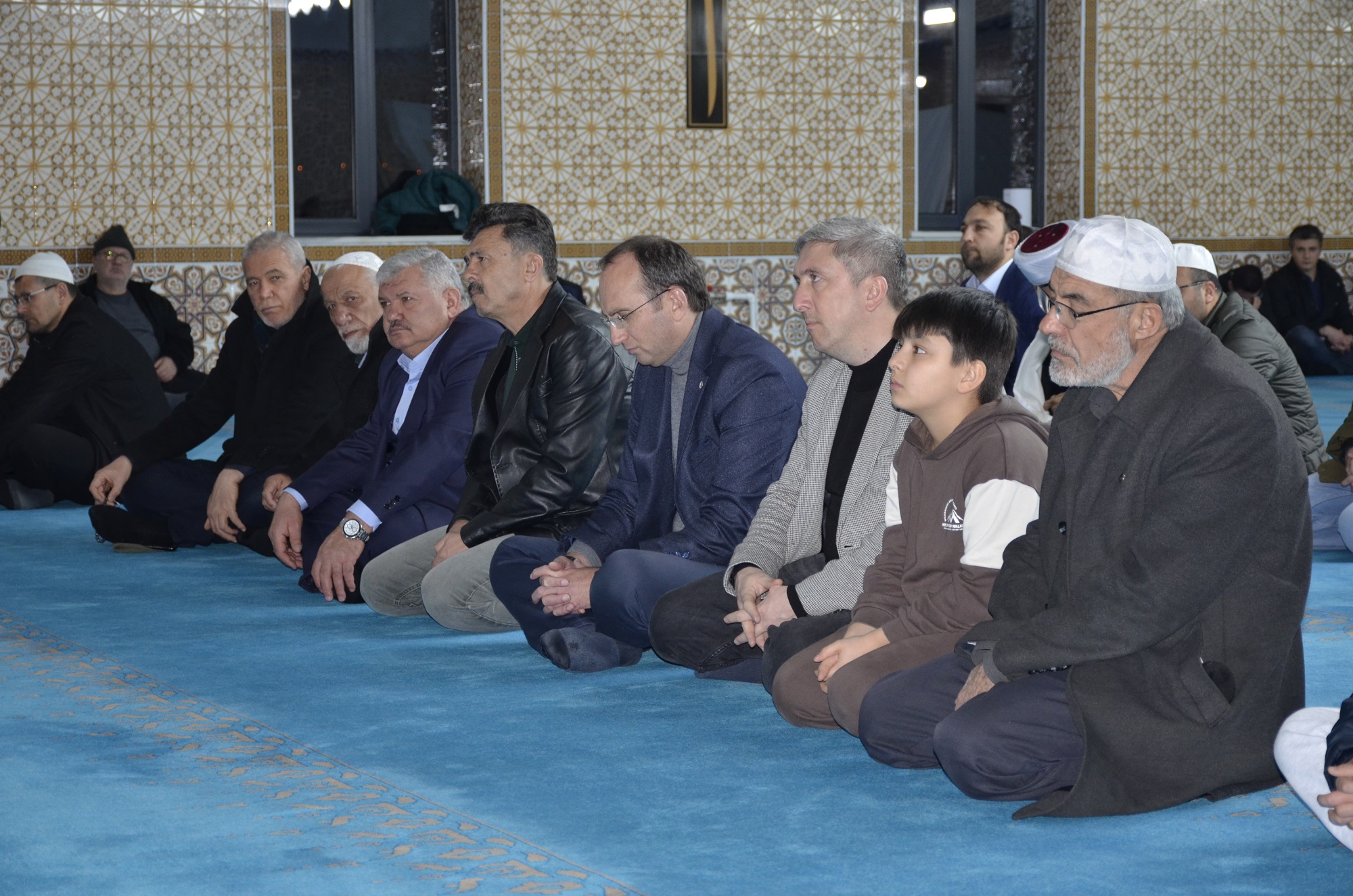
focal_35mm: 84
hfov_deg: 24.2
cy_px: 448
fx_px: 3150
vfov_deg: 16.2
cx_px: 676
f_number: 4.8
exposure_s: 1/60
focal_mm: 56
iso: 800
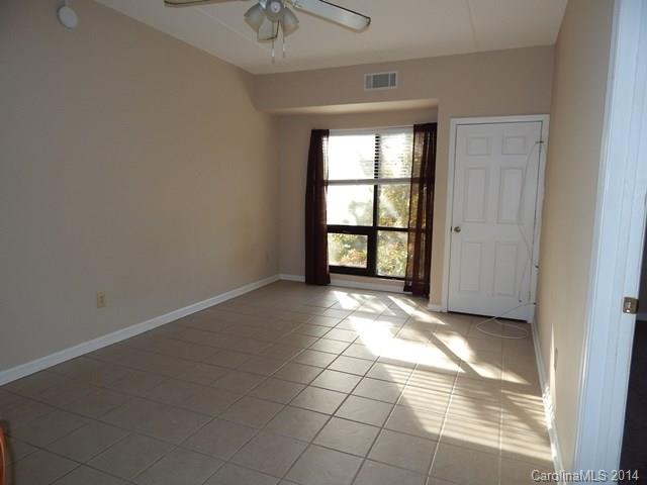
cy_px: 242
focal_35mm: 23
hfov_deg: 73.9
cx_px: 324
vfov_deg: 58.9
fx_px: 430
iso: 125
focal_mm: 4
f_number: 3
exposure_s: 1/100
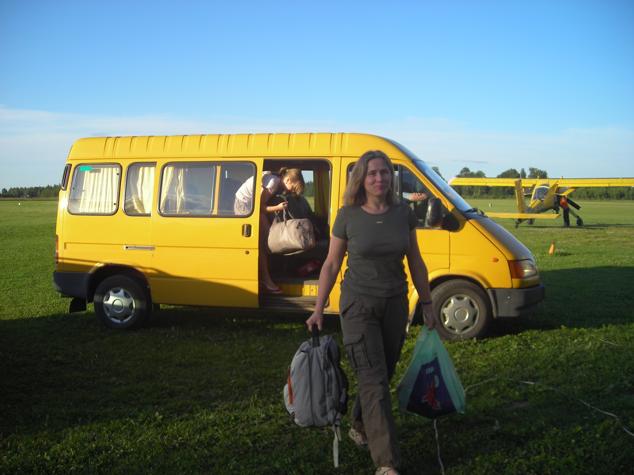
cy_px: 238
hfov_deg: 49.0
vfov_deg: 37.7
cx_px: 317
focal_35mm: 38
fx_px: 696
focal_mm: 6.3
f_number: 3.2
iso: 50
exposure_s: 1/339
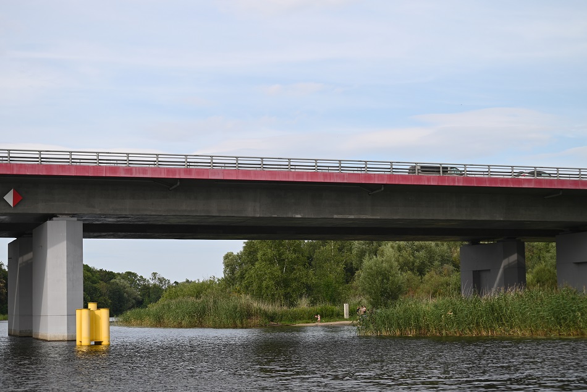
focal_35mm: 70
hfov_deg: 28.8
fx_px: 1142
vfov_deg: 19.5
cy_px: 196
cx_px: 294
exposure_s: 1/500
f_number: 5.6
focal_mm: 70
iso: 110
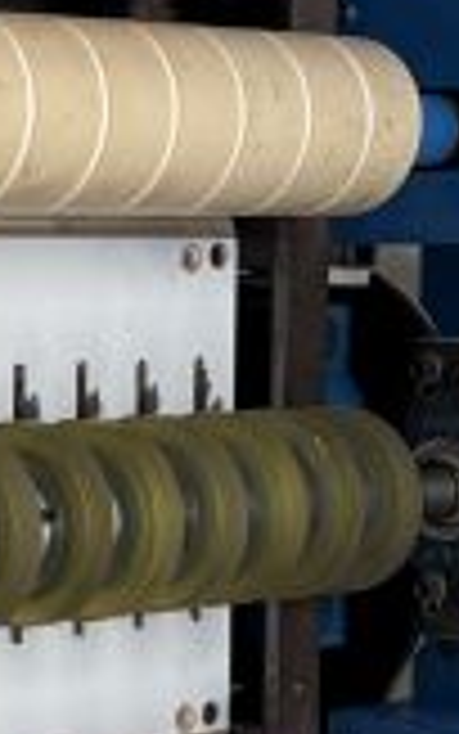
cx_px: -441
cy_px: 437
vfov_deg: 15.5
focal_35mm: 135
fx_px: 2700
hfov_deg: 9.2
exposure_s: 1/91
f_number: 1.6
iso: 125
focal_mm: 5.96
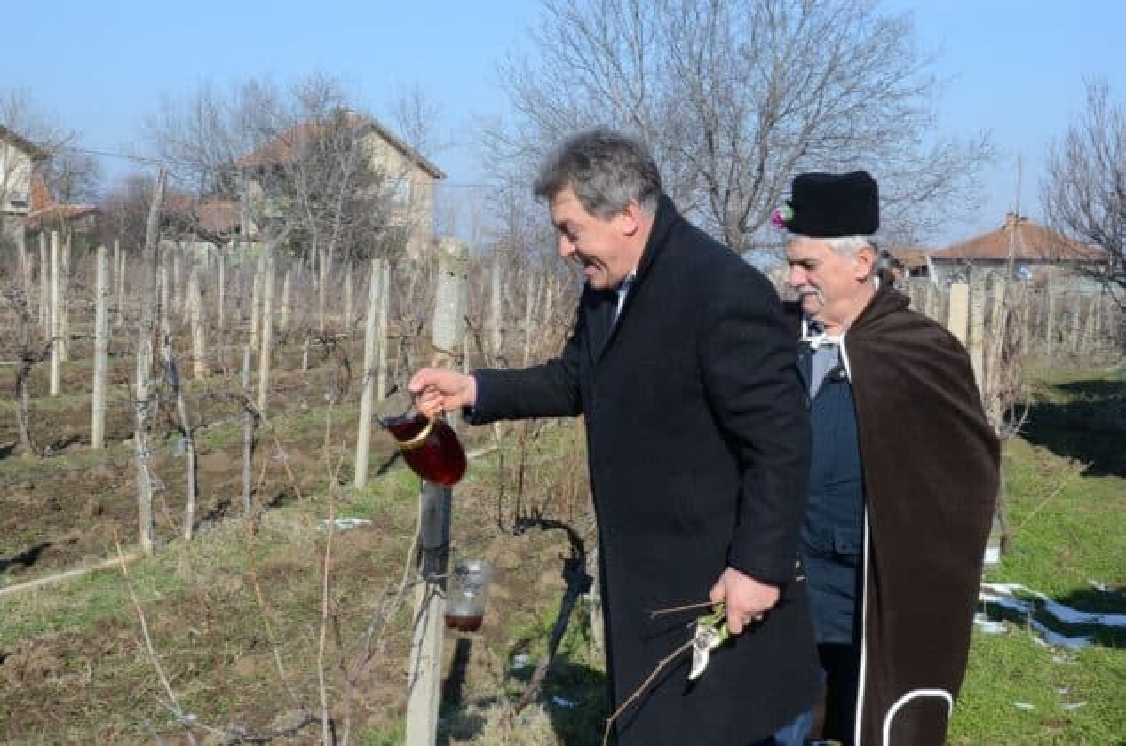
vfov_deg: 25.6
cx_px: 563
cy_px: 373
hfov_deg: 37.9
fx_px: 1639
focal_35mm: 52
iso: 640
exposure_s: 1/500
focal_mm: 35
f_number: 11
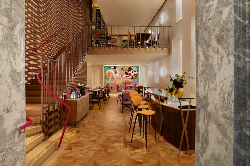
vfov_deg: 53.1
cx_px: 125
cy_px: 83
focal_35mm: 24
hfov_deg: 73.8
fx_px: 167
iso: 100
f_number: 11
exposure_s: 5
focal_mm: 24
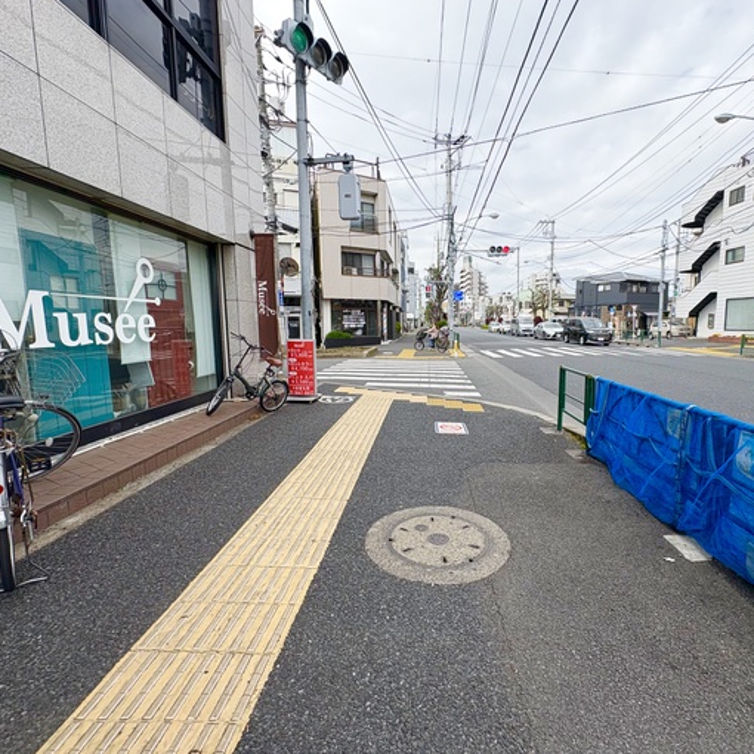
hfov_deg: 83.2
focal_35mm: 17
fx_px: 419
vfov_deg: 84.0
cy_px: 369
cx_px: 441
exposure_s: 1/980
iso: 40
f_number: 2.2
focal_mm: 2.22
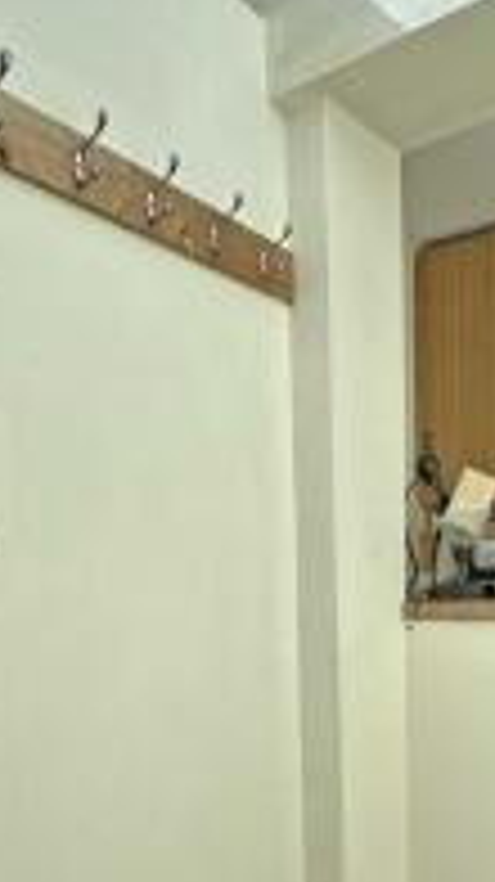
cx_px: 346
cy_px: 677
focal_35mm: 34
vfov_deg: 54.9
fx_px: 795
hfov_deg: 34.1
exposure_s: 1/481
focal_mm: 2.22
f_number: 2.2
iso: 40
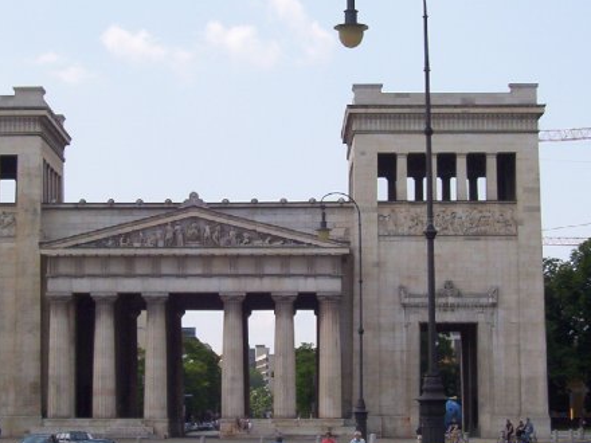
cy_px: 224
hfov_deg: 21.0
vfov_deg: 15.9
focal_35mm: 93
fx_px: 1588
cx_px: 228
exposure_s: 1/357
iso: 100
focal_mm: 9.98
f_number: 6.7
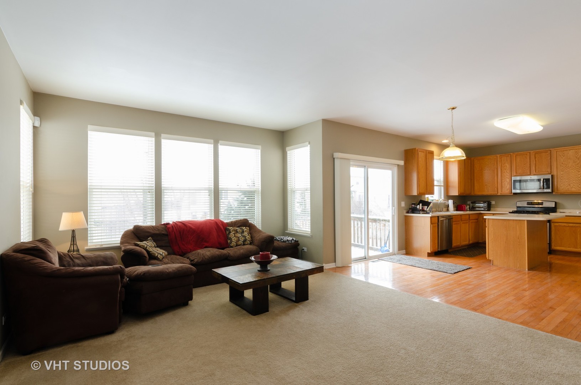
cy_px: 192
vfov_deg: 71.8
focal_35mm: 16
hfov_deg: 95.1
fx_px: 266
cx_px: 290
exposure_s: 1/2.5
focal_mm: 11
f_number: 11
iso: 200
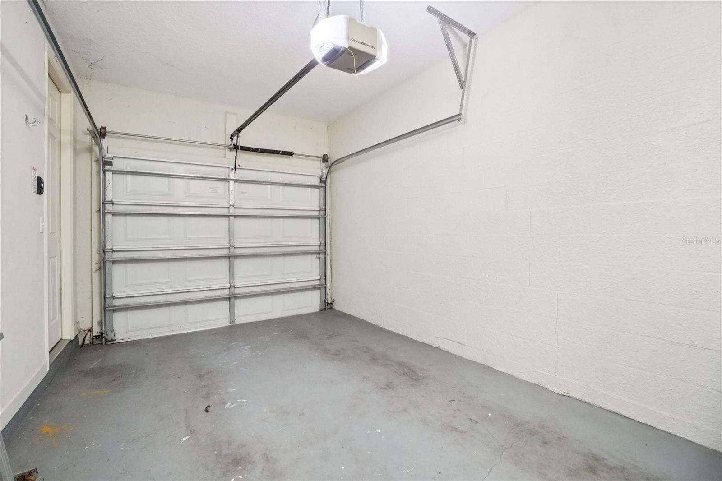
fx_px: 301
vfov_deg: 77.3
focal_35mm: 15
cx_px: 361
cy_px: 240
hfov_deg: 100.4
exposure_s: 1/30
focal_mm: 10
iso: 5000
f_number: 8
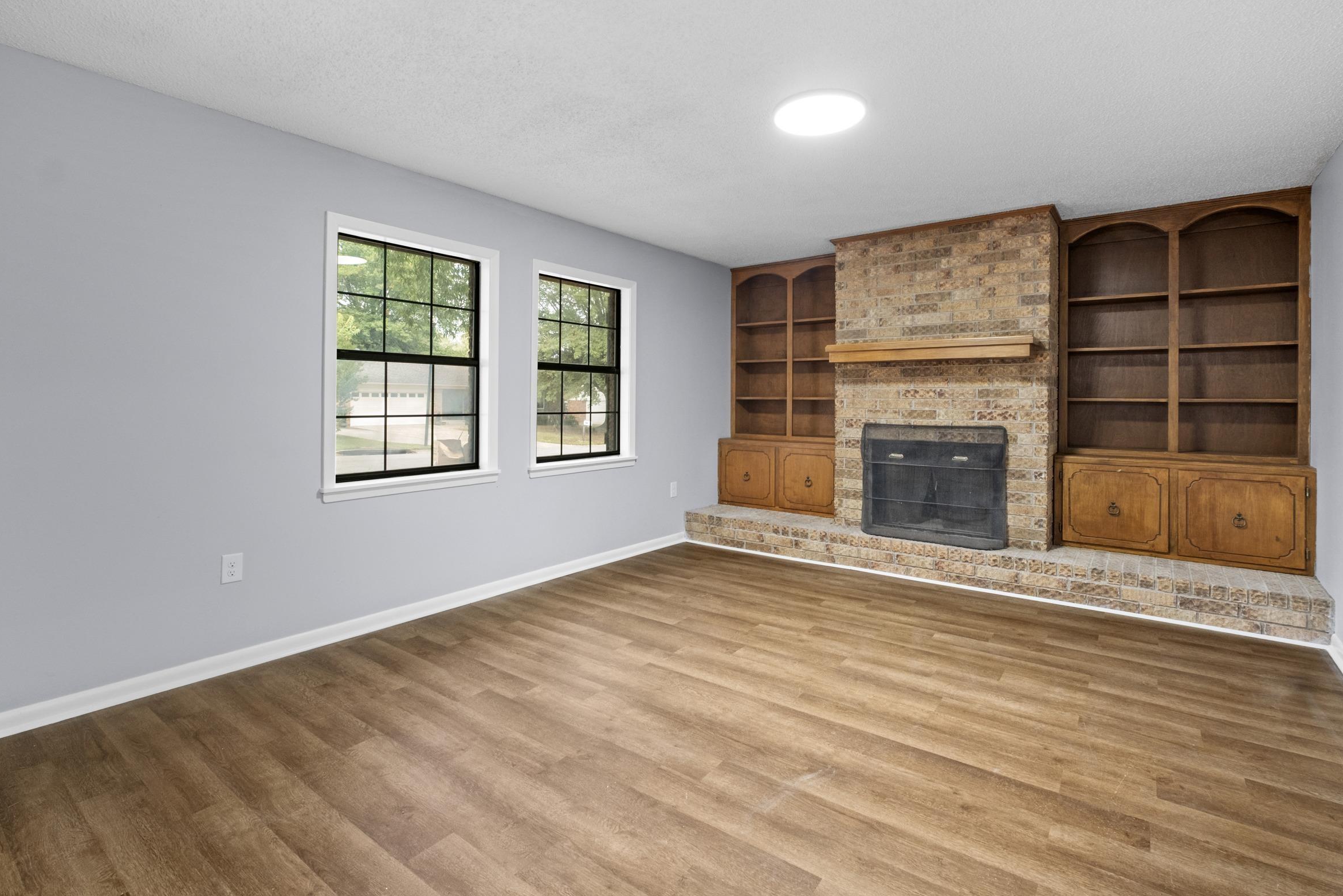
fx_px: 597
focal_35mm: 16
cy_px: 420
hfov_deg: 96.7
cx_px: 686
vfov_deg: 73.7
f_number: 8
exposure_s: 1/1.25
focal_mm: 10
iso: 800
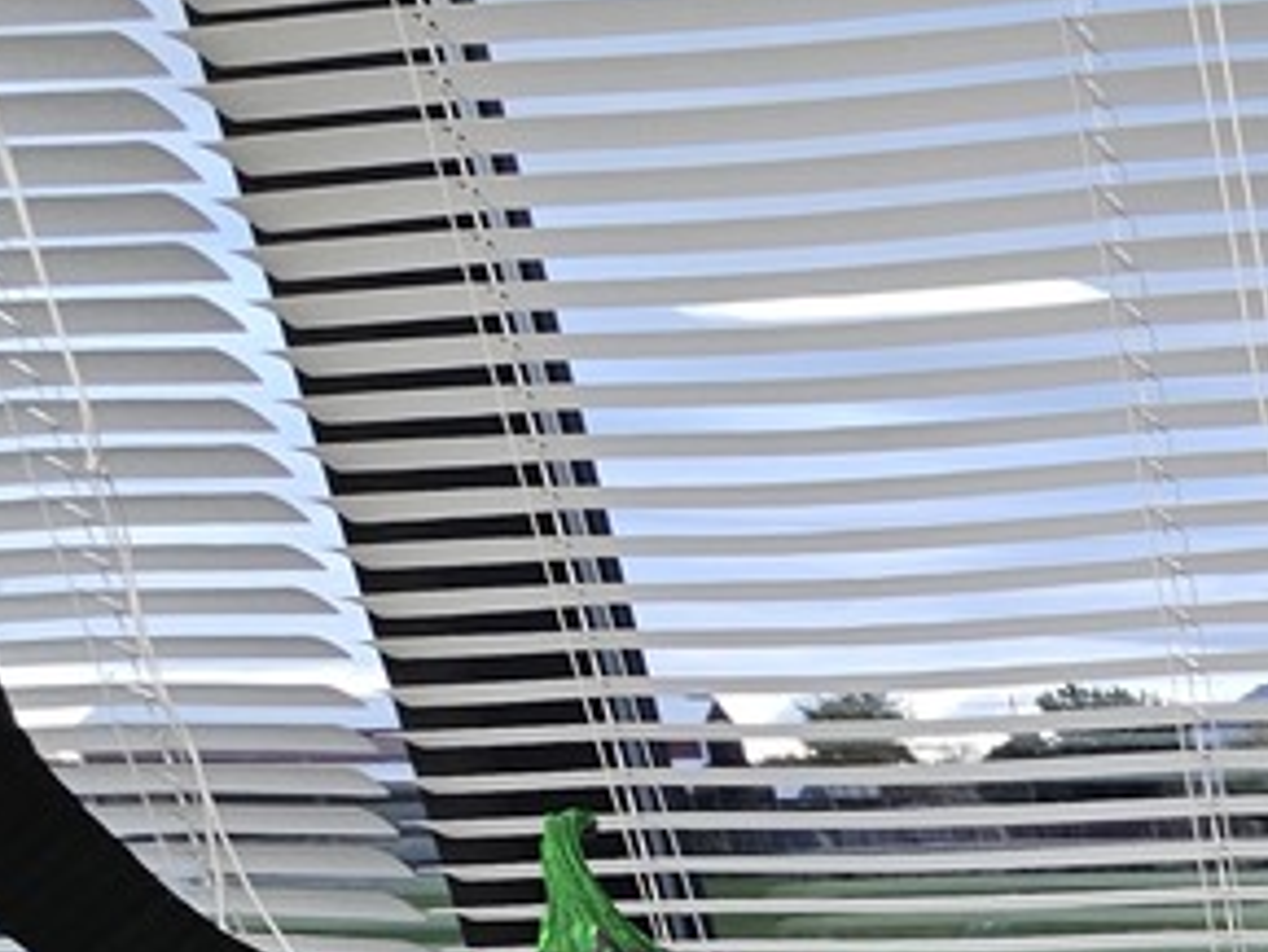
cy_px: 1421
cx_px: 2146
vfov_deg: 24.6
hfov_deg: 24.3
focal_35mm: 46
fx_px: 1686
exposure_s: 1/60
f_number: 2.2
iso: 125
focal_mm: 2.2
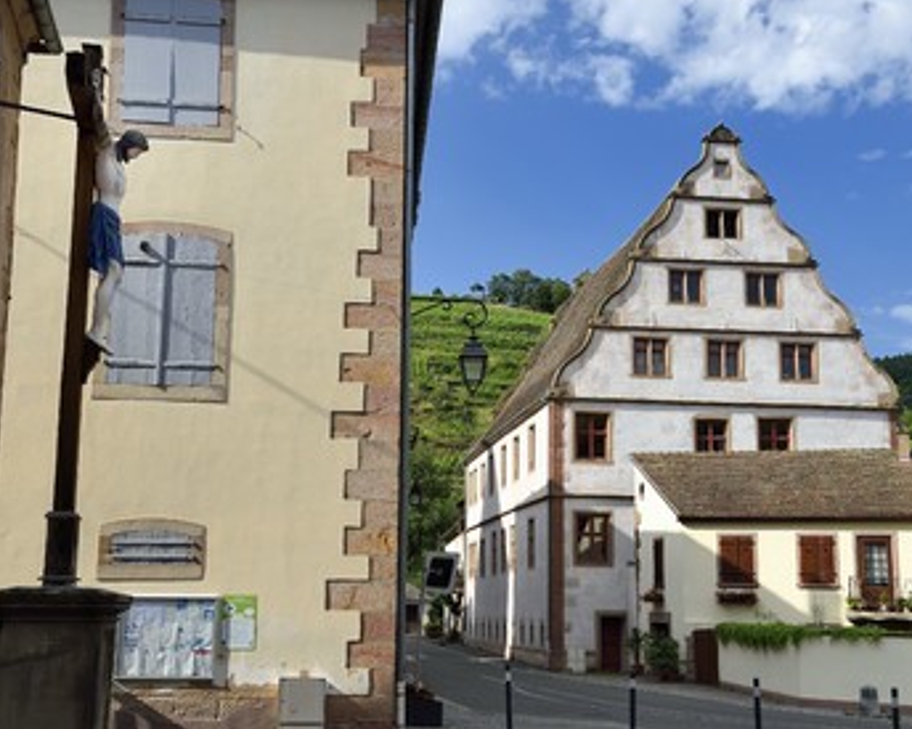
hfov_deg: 34.2
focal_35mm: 55
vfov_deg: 27.6
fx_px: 1484
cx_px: 469
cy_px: 363
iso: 200
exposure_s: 1/250
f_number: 11
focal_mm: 48
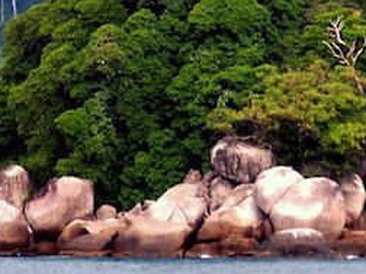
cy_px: -71
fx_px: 4346
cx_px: 221
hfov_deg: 4.8
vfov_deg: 3.6
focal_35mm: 411
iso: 100
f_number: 3.2
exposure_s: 1/640
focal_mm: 21.2
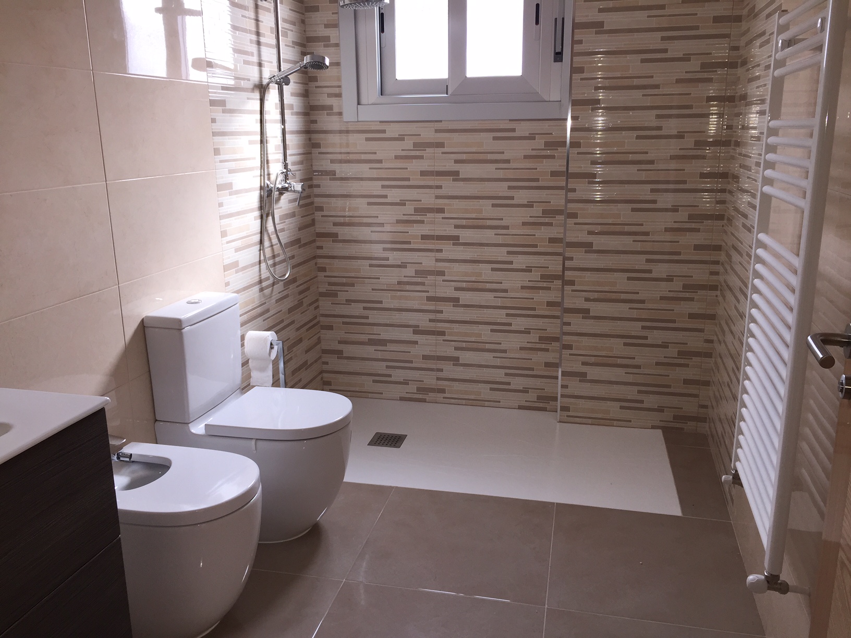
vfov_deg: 48.2
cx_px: 426
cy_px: 319
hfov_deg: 61.7
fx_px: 713
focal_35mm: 29
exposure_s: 1/50
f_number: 2.2
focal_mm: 4.15
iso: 40
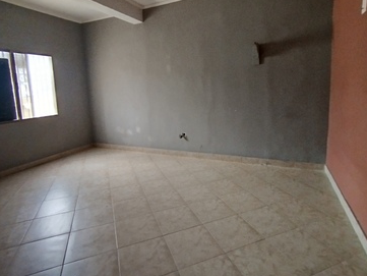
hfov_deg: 84.6
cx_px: 182
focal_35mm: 19
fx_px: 202
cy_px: 114
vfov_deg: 68.2
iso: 200
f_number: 2.2
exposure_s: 1/25
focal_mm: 1.65
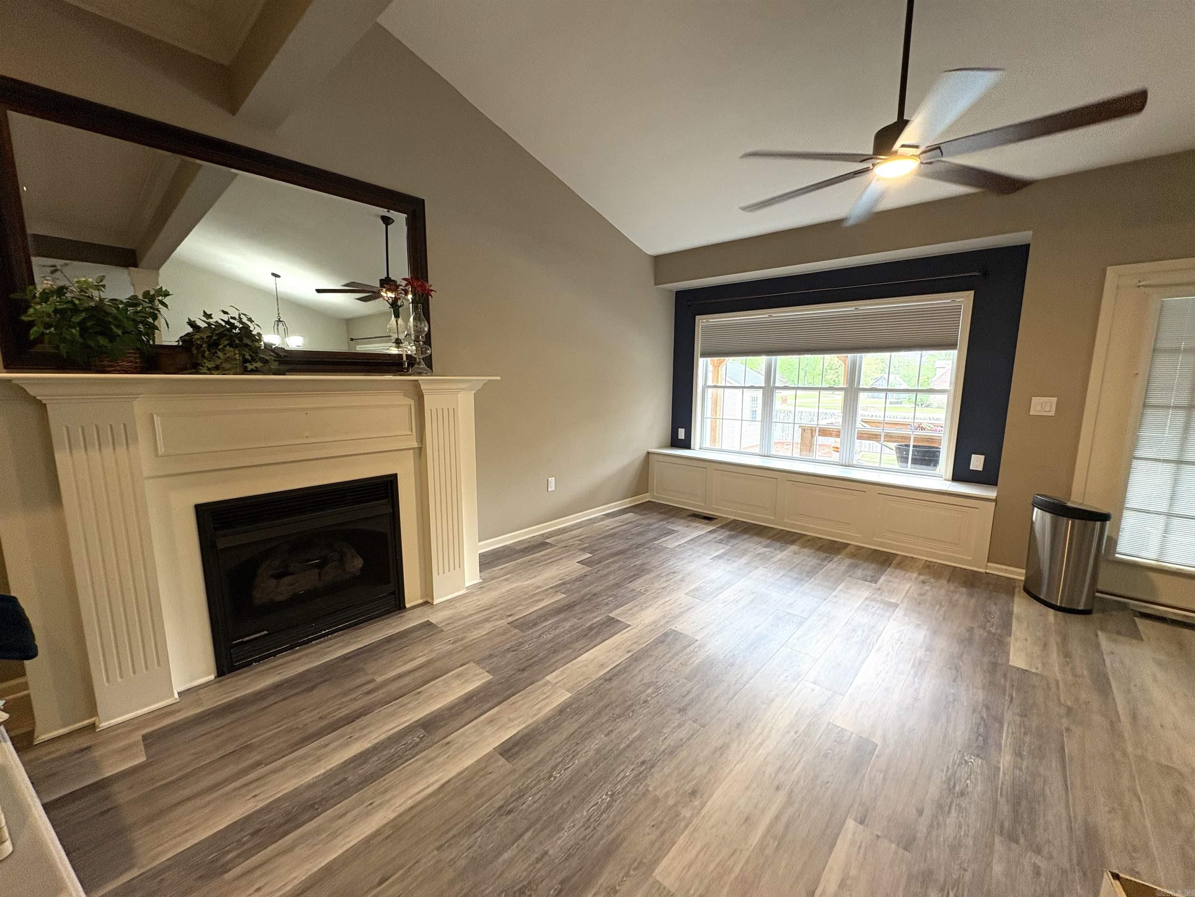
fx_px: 483
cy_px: 448
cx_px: 598
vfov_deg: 85.7
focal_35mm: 14
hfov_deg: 102.1
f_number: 2.2
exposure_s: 1/60
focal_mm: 2.22
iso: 160
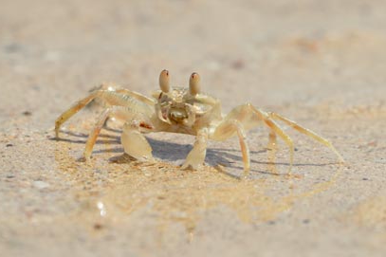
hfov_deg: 2.5
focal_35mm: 826
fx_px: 8853
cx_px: 218
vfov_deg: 1.7
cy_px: 128
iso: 500
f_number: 9
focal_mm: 560
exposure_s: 1/2000
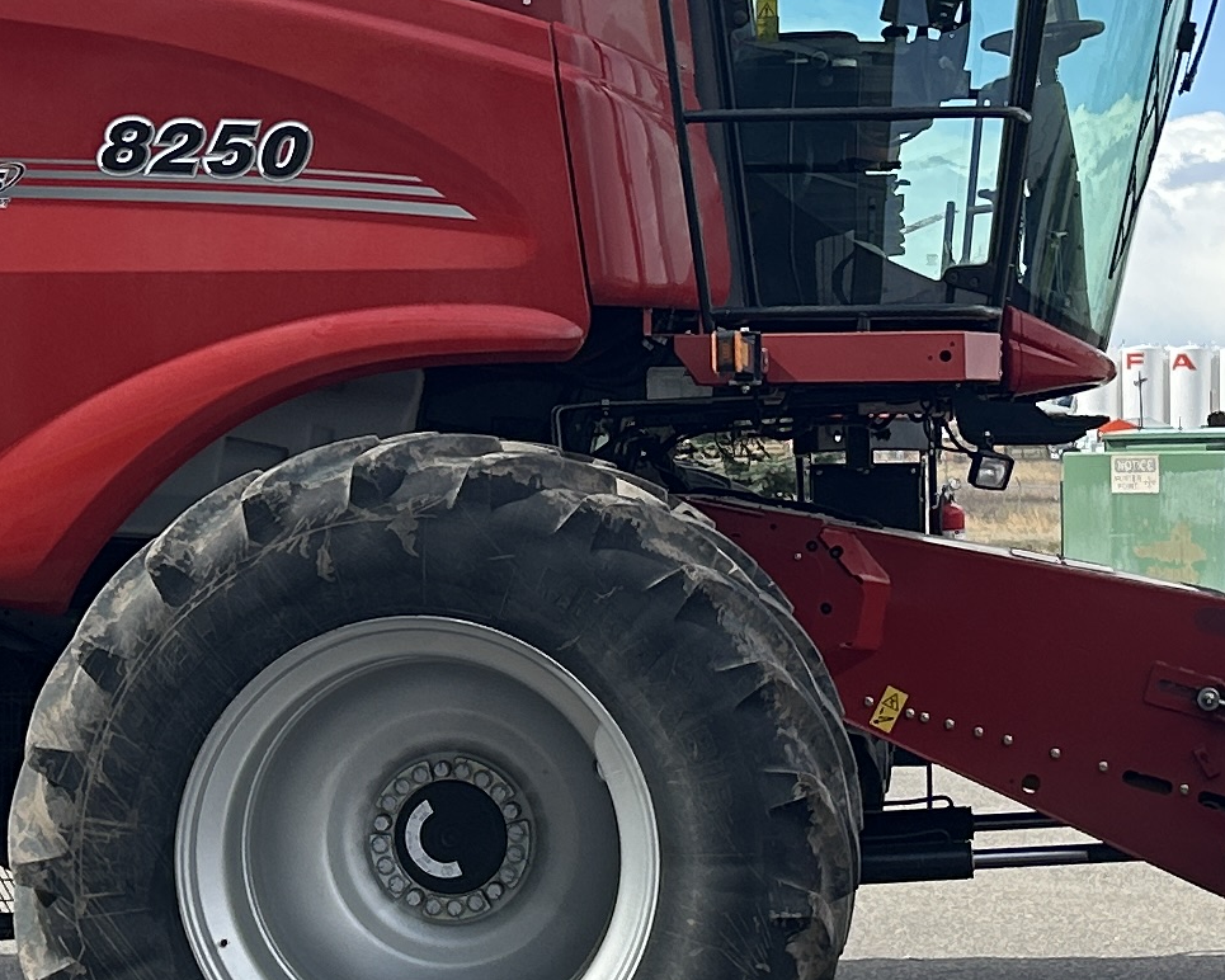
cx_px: 419
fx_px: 3843
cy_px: 396
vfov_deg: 14.5
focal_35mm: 106
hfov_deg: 18.1
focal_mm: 5.7
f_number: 1.5
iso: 50
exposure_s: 1/3460
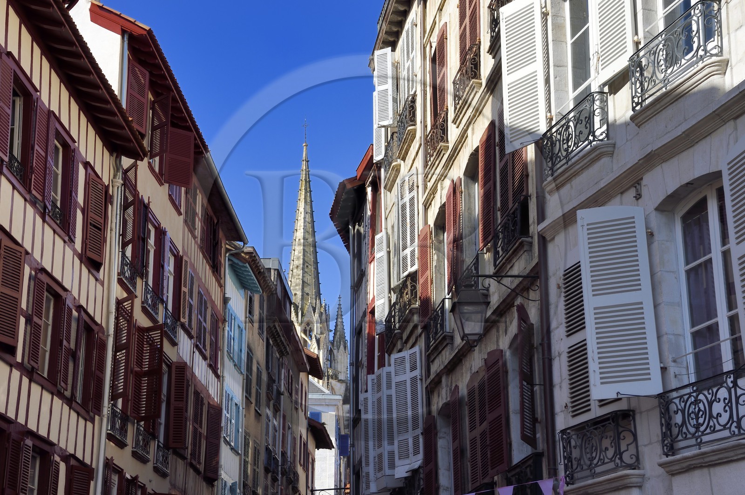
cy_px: 248
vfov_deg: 19.4
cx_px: 372
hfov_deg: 28.9
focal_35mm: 70
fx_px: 1447
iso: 200
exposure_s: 1/200
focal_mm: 70
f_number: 14
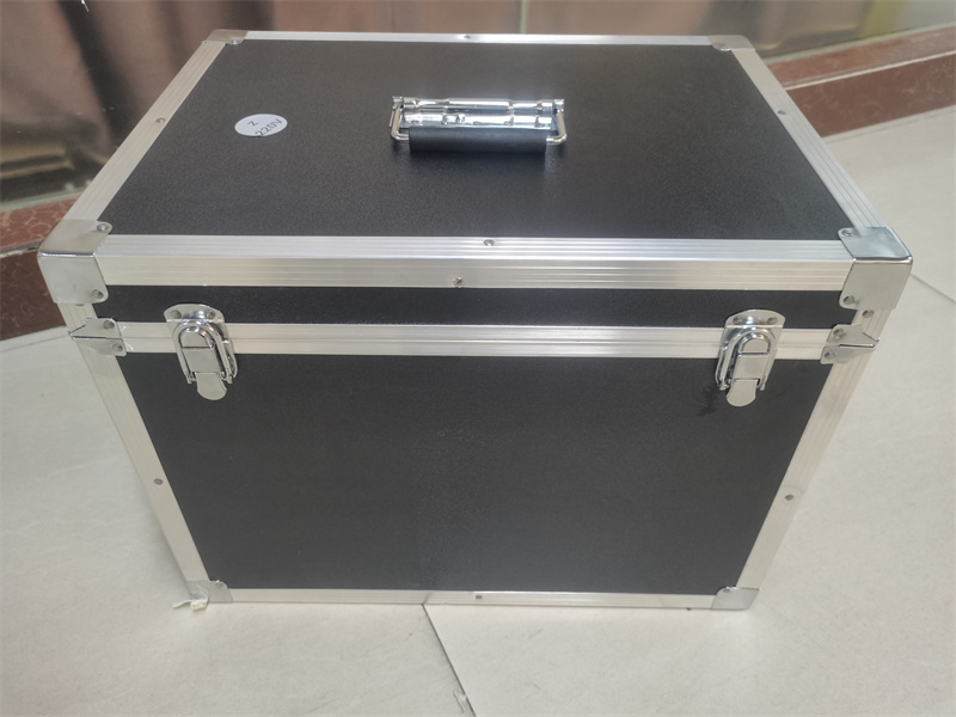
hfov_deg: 67.3
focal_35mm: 26
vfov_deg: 53.1
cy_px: 358
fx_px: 718
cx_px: 478
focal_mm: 5.58
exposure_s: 1/25
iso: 640
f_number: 1.8
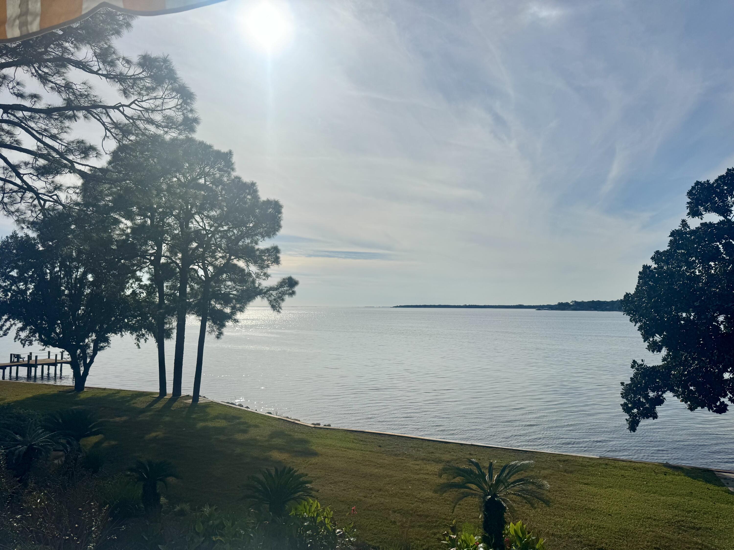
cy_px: 275
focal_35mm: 24
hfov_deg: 71.6
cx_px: 367
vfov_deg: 56.8
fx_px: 509
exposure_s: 1/28571
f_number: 1.78
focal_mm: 6.76
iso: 80
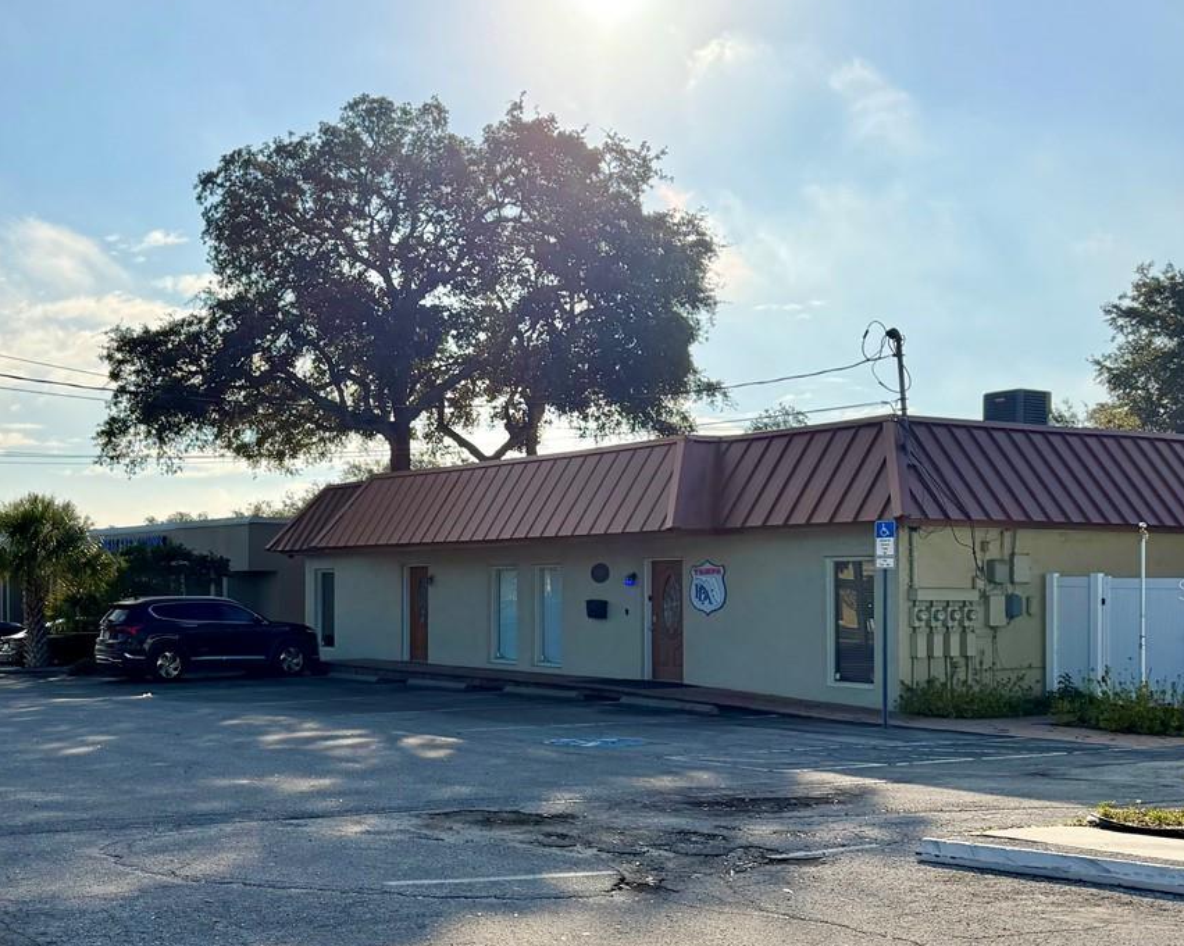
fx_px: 1541
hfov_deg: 39.9
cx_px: 197
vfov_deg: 34.0
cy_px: 589
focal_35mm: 44
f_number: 1.78
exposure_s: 1/6711
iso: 100
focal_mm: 6.76
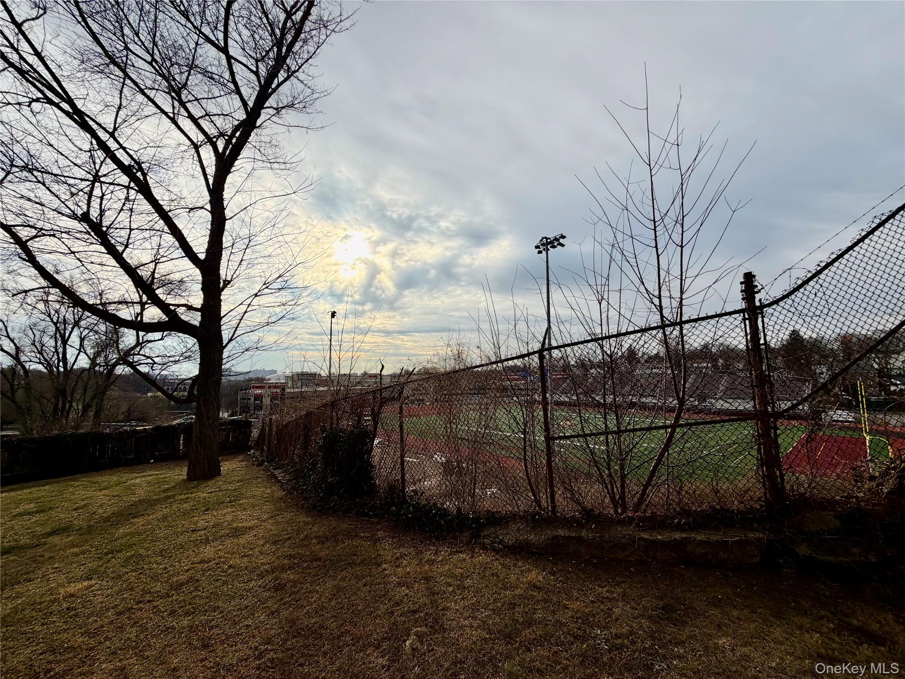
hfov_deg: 102.1
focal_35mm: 14
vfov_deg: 85.7
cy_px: 340
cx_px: 452
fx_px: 366
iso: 20
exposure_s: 1/914
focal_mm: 2.22
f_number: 2.2
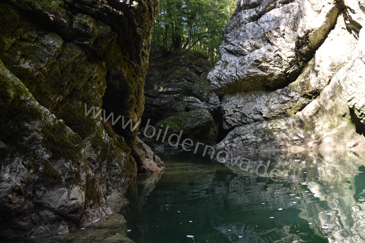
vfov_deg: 47.9
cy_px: 122
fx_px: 274
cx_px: 182
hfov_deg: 67.4
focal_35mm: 27
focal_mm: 18
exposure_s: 1/250
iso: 400
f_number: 4
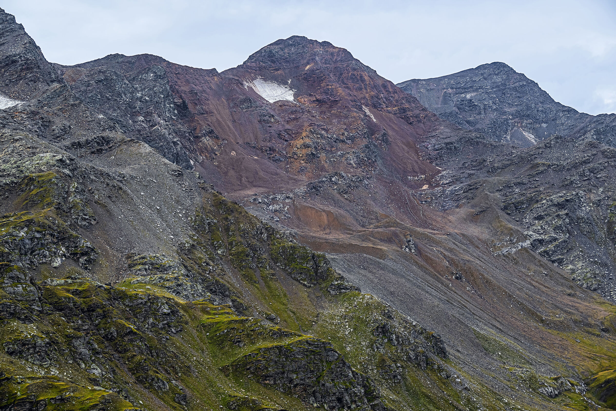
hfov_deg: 33.4
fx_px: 1027
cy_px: 206
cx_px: 308
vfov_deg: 22.6
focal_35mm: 60
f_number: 6
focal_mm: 60
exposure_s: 1/50
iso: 100
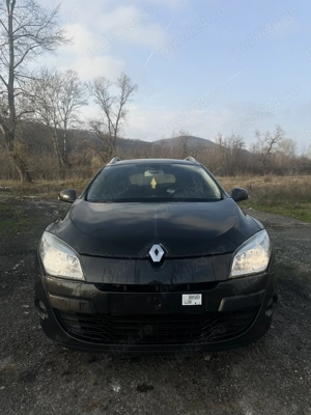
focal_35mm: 24
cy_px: 208
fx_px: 287
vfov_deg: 71.6
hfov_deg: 56.8
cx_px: 156
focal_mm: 6.86
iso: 80
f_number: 1.78
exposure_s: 1/810
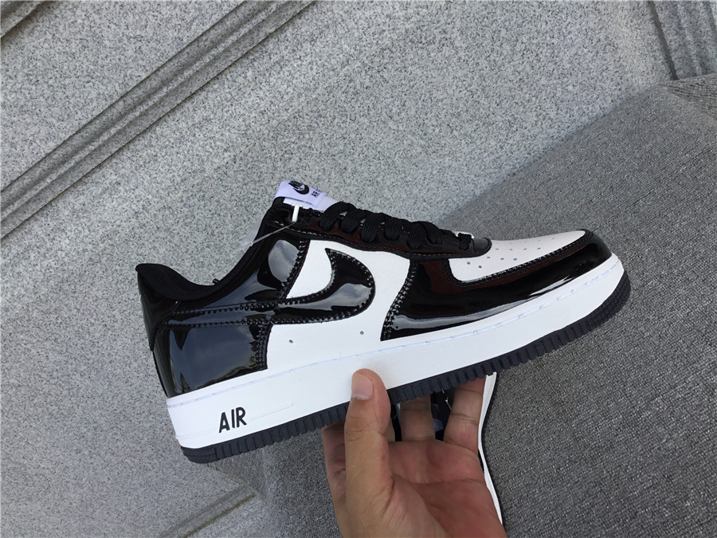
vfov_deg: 45.4
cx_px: 358
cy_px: 269
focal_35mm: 31
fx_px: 642
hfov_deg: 58.4
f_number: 2.4
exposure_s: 1/401
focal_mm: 3.3
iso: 25
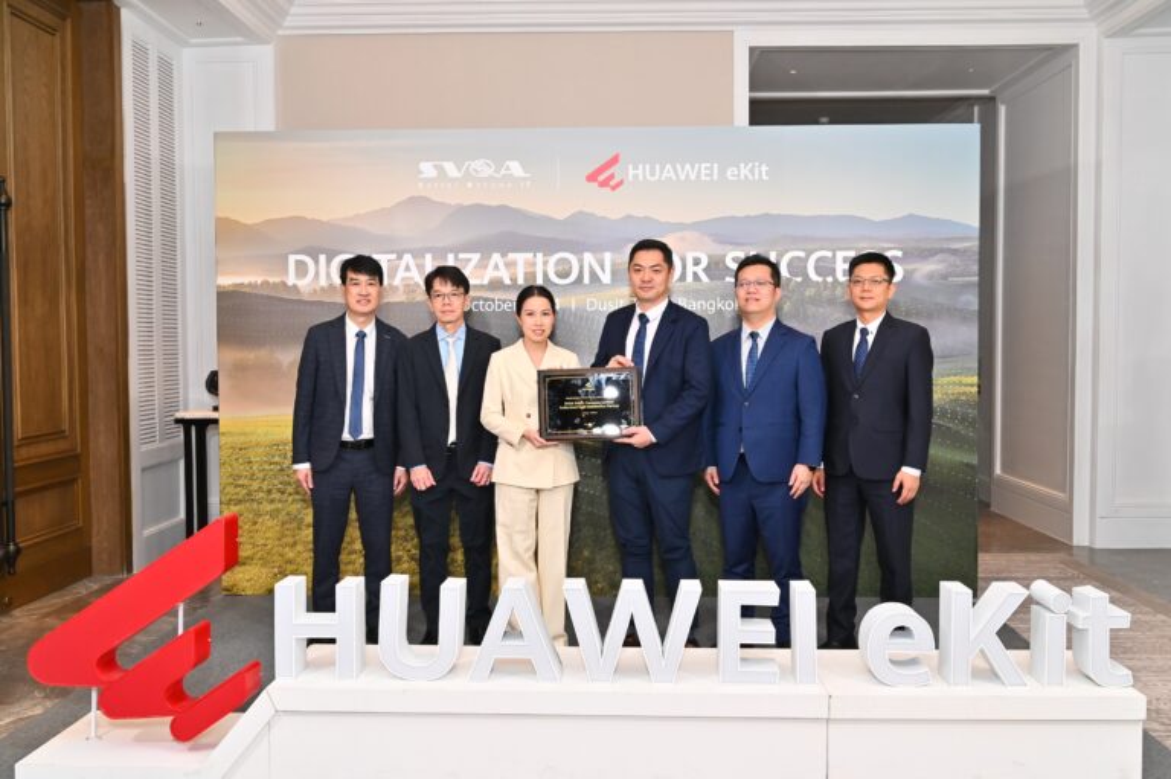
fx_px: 1040
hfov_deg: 58.7
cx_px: 586
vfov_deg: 41.1
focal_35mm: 32
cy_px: 390
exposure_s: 1/160
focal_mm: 32
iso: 800
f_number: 8
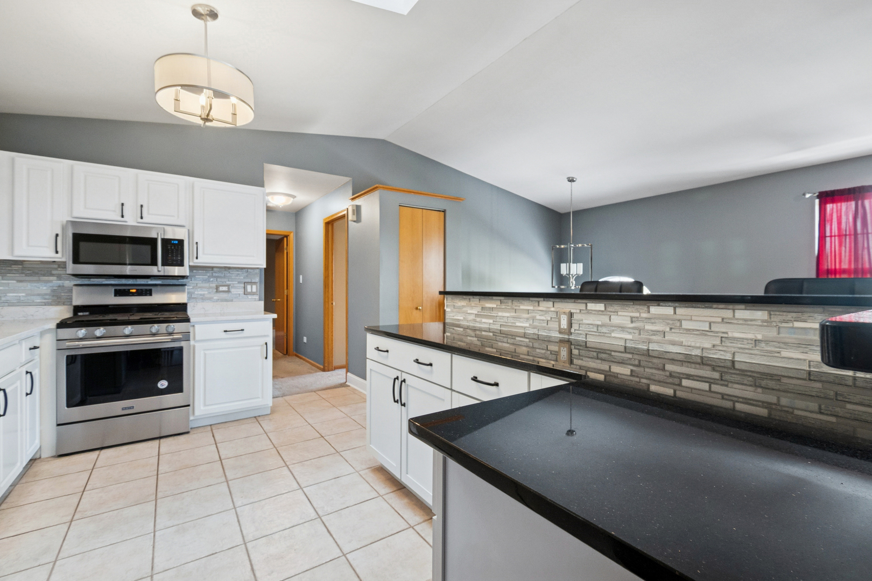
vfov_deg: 77.3
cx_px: 436
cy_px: 290
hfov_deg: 100.4
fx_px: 363
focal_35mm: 15
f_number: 8
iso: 400
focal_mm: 10
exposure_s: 1/6
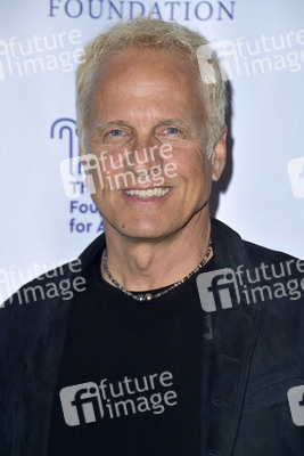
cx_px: 152
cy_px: 228
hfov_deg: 9.5
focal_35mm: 145
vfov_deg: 14.1
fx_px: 1835
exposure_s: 1/250
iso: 320
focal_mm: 145
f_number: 6.3
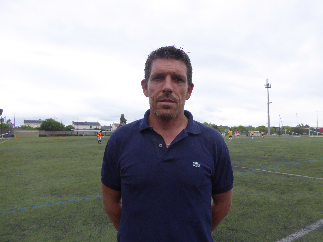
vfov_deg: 54.9
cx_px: 162
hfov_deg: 69.4
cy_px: 121
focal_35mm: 25
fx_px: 233
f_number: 3.3
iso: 100
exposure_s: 1/100
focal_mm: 4.3
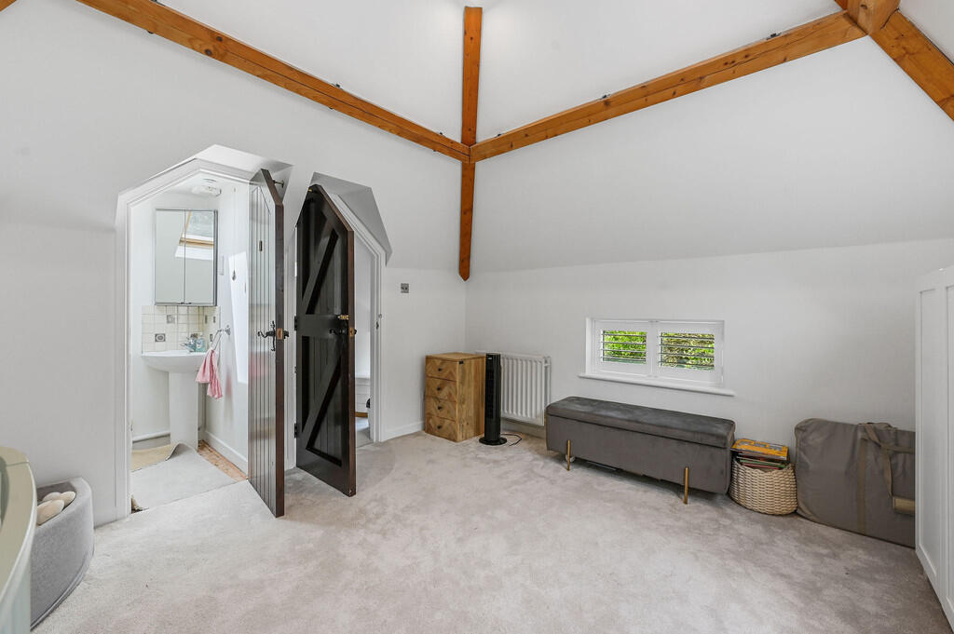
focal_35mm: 14
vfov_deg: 81.1
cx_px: 477
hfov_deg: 104.3
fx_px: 371
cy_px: 317
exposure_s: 1/5
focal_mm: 14
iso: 400
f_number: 8
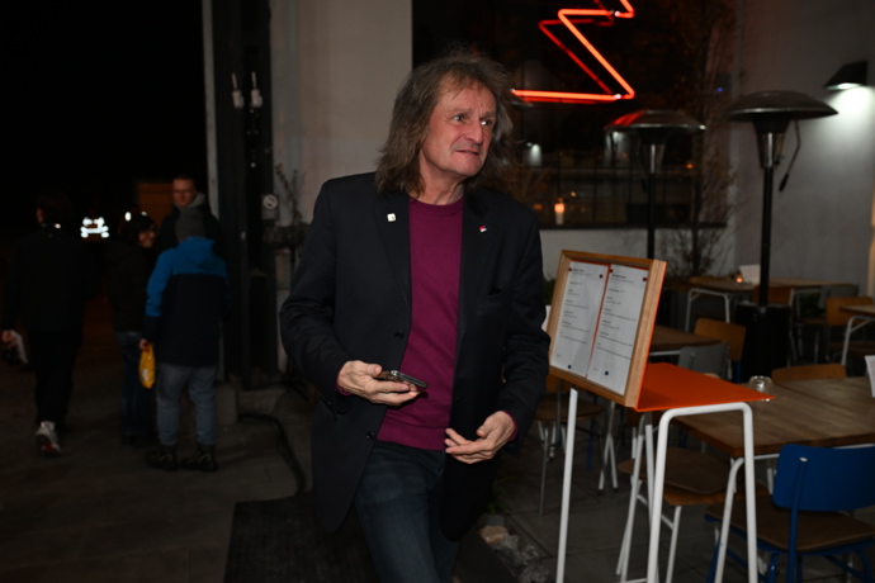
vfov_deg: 38.9
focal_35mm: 34
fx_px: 826
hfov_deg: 55.8
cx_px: 438
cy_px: 292
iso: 2000
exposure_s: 1/125
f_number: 5.6
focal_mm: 34
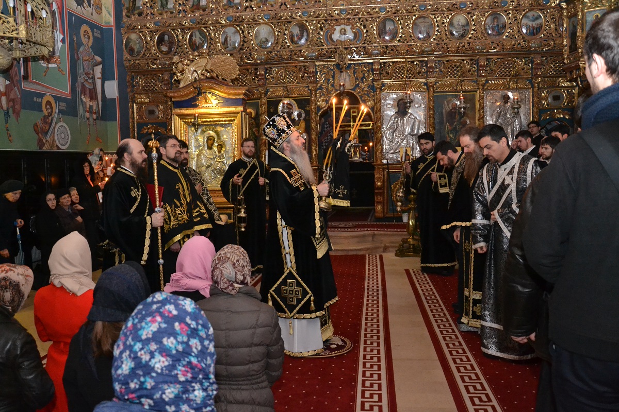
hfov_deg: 59.5
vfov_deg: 41.7
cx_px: 310
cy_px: 206
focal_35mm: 32
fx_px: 542
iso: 3200
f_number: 3.8
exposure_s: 1/25
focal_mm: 21
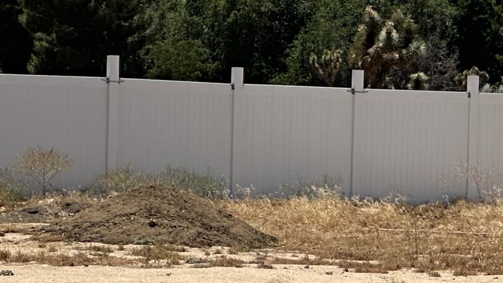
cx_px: 713
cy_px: 220
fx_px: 4109
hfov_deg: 6.9
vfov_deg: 3.9
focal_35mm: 308
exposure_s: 1/1233
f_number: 2.8
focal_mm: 9
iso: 32
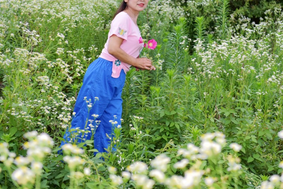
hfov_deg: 32.4
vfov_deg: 21.8
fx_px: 488
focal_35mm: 62
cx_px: 145
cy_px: 53
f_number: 2.8
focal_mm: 40
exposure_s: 1/200
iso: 640
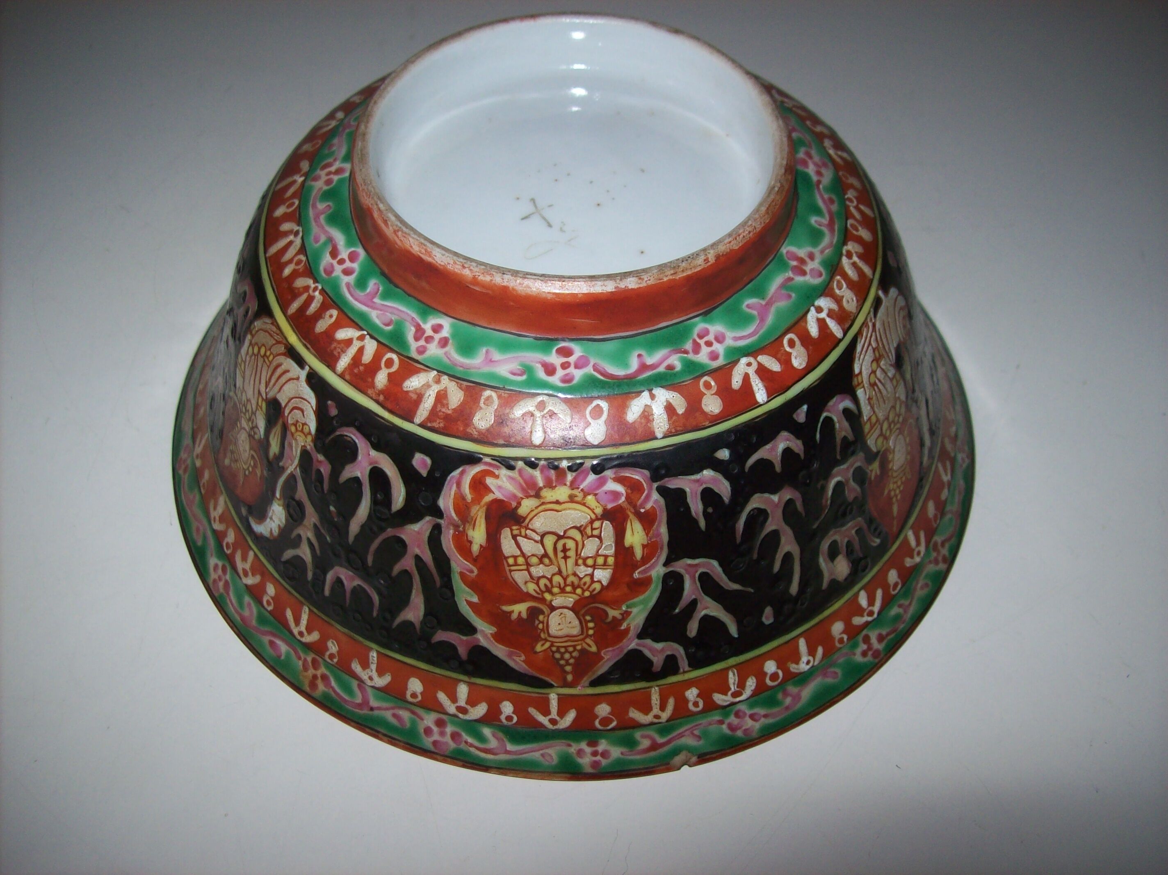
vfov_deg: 39.6
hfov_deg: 51.4
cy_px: 438
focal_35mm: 36
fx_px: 1214
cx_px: 584
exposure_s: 1/64
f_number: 2.7
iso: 80
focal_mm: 6
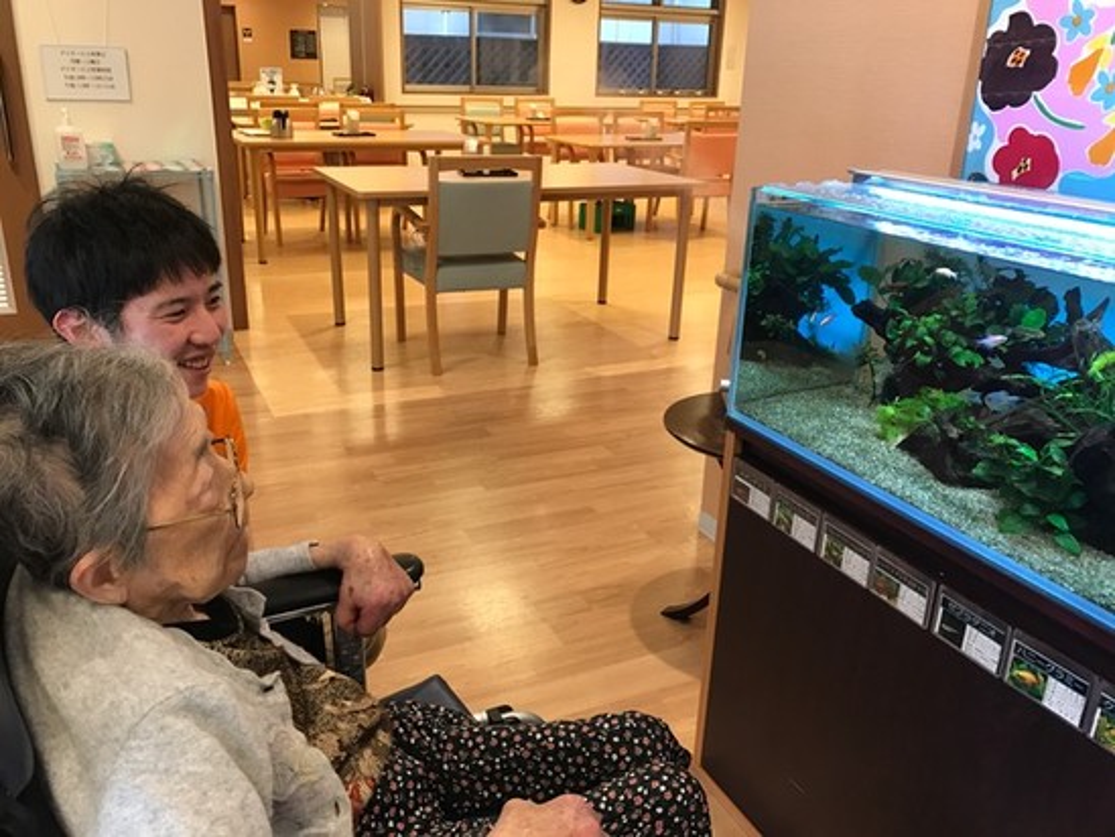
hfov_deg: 63.4
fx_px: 902
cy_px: 418
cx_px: 558
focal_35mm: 28
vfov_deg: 49.8
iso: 32
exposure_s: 1/30
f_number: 1.8
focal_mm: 3.99
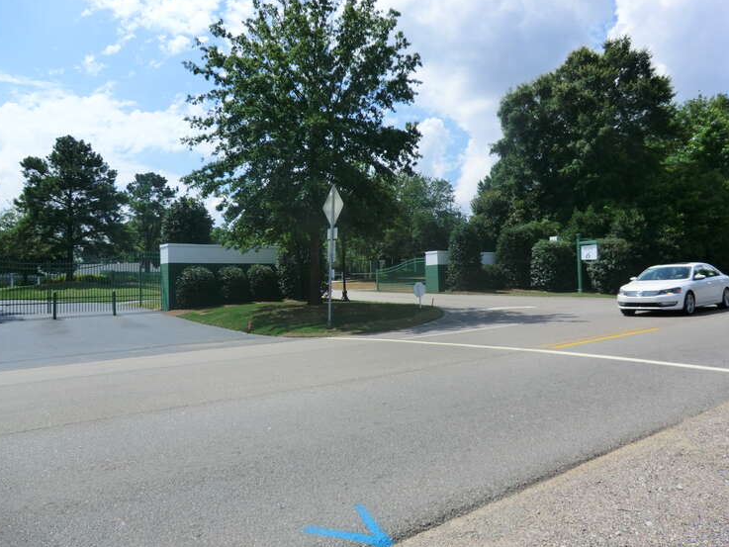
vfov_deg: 54.9
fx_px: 527
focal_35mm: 25
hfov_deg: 69.4
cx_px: 350
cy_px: 264
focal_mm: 4.3
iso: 80
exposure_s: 1/320
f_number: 7.5
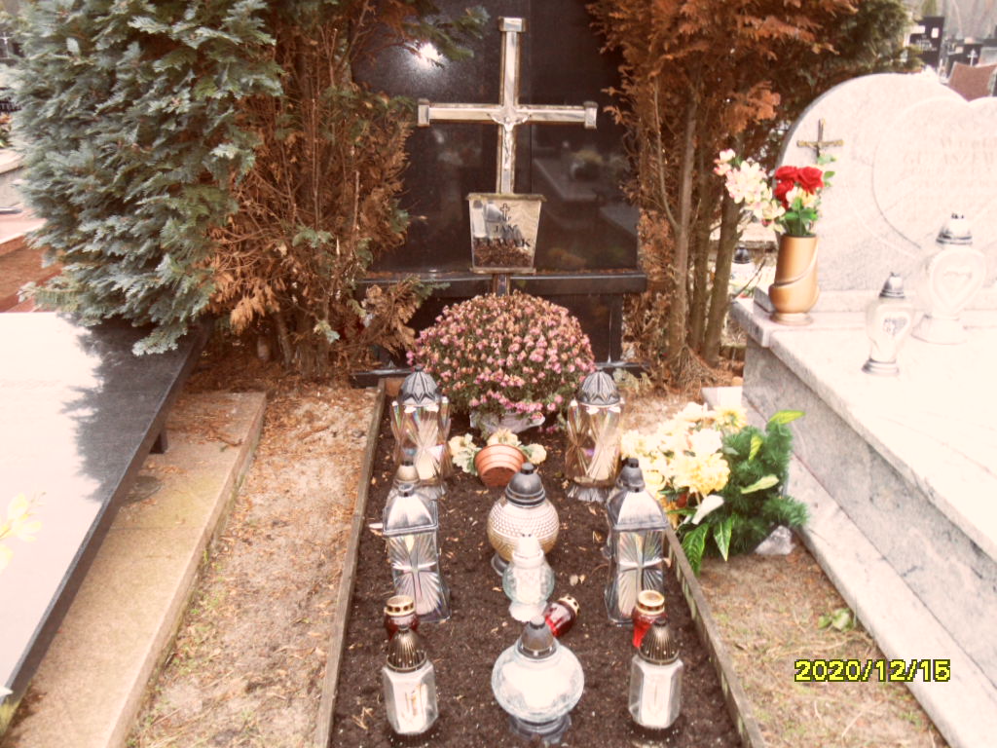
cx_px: 498
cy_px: 374
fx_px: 922
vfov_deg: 44.2
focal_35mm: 32
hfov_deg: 56.8
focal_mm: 5.3
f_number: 3.4
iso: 200
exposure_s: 1/30
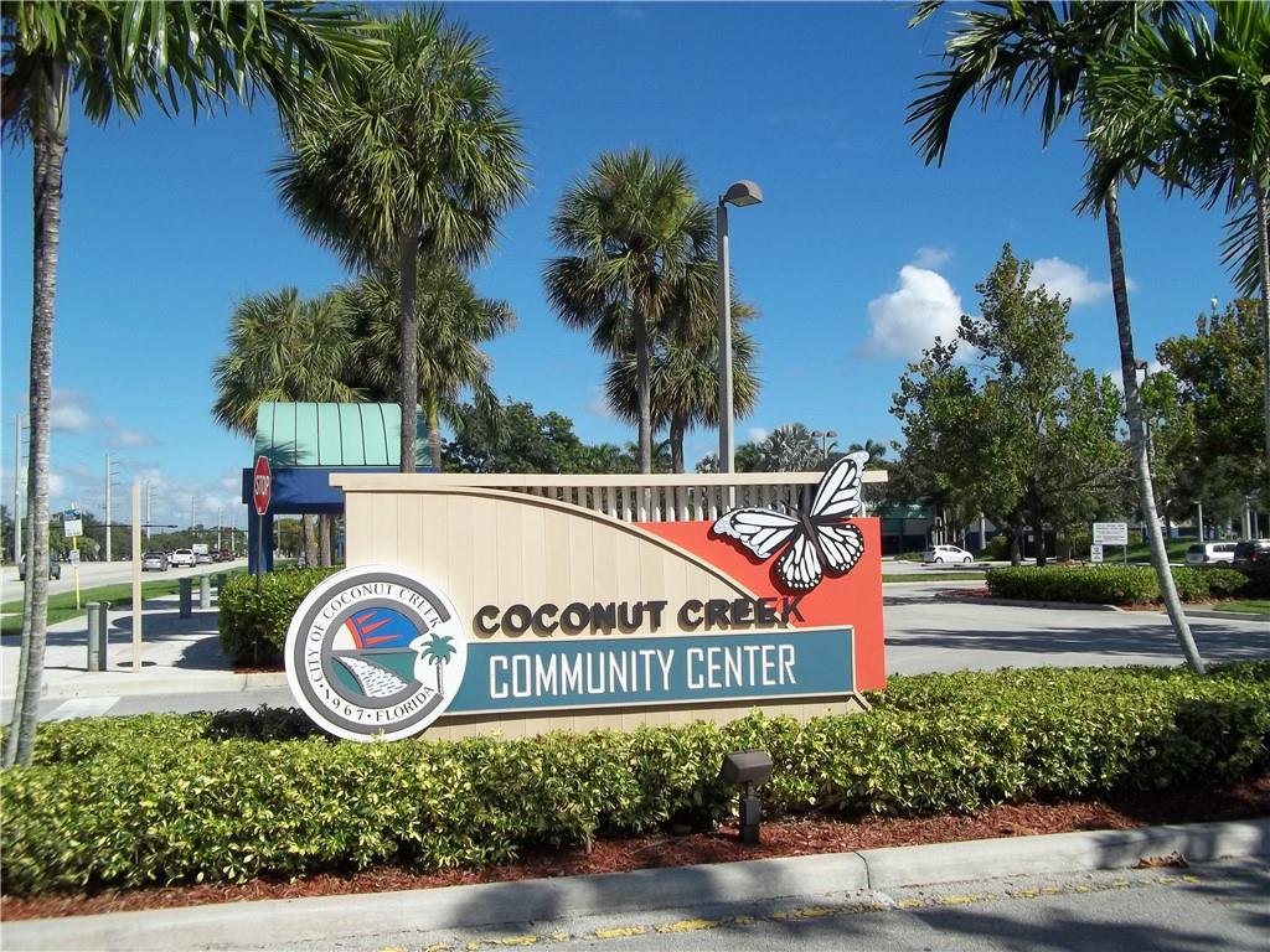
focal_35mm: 32
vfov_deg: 44.2
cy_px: 476
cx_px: 635
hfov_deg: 56.8
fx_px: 1174
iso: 64
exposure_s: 1/200
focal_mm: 5.7
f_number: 8.8
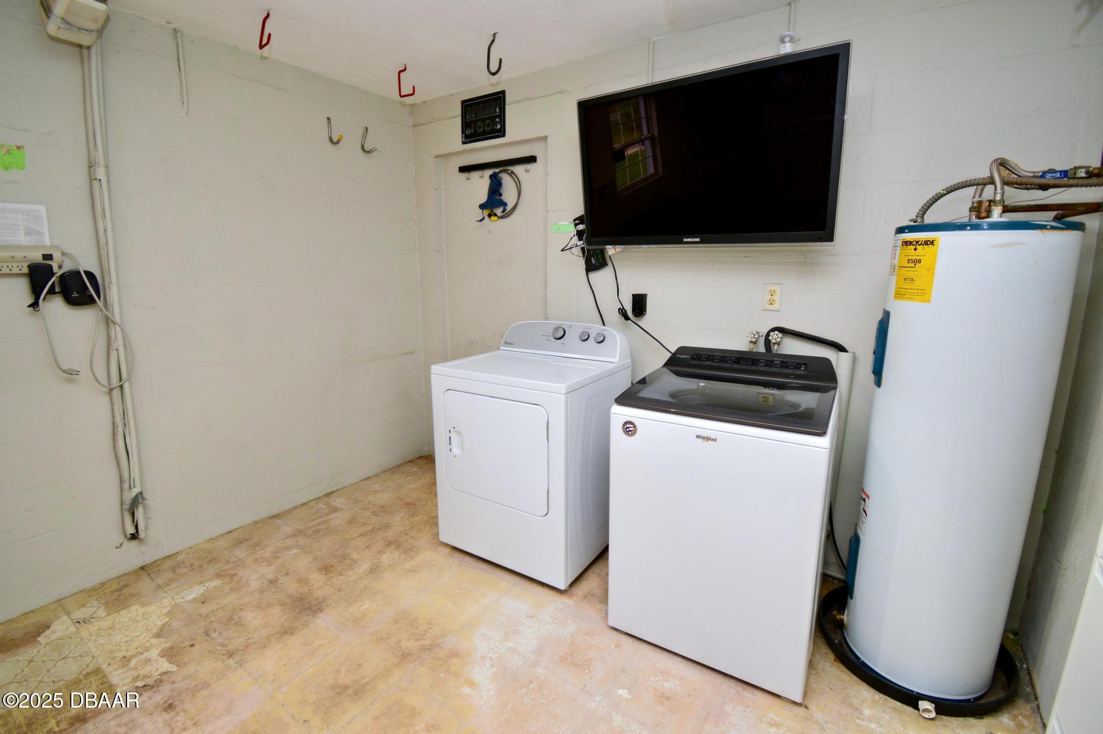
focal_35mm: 15
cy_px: 367
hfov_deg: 100.4
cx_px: 552
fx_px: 459
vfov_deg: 77.2
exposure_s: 1/50
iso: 320
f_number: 5
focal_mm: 10
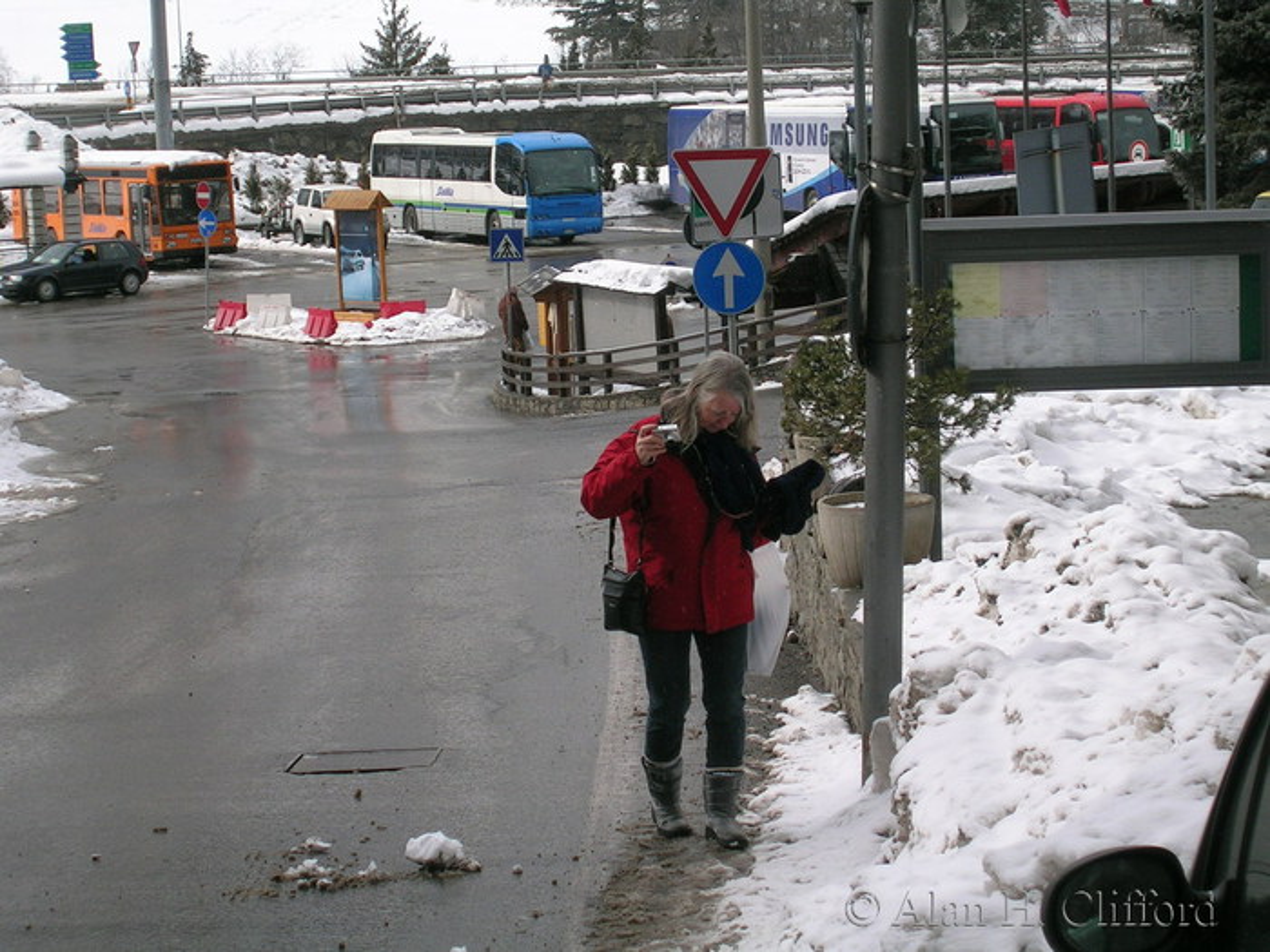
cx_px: 635
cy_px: 476
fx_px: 3852
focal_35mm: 105
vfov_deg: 14.1
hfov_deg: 18.7
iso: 50
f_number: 4.9
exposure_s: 1/502
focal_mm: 16.2
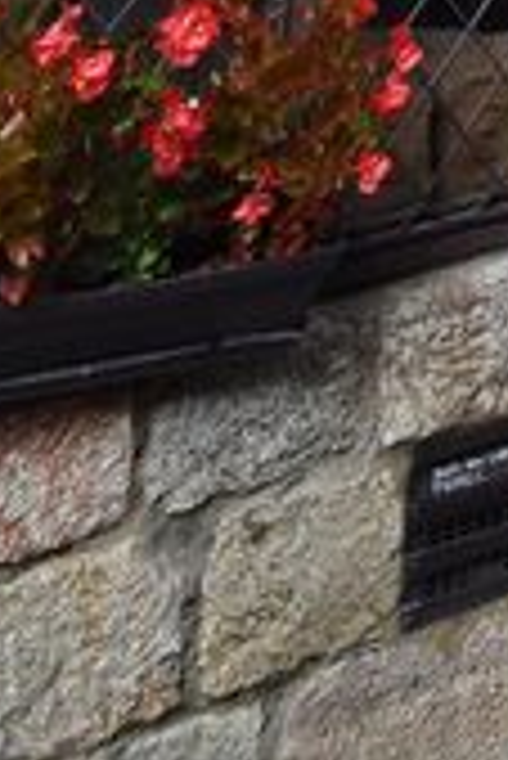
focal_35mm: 62
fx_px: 1310
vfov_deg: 18.8
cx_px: 978
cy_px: -782
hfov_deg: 17.0
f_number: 8
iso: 320
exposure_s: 1/250
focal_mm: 10
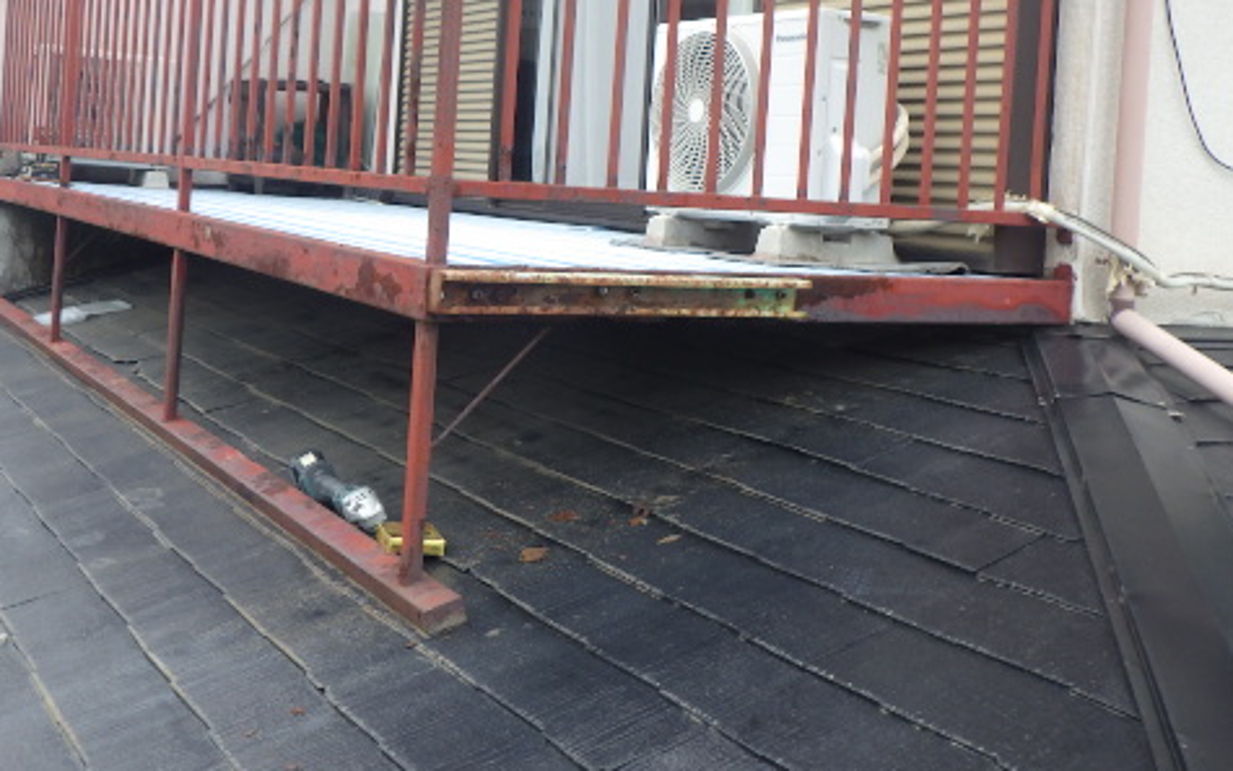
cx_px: 480
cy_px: 205
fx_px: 1344
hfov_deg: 48.9
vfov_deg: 31.5
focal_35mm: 40
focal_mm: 5
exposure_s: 1/320
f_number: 4.2
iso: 125
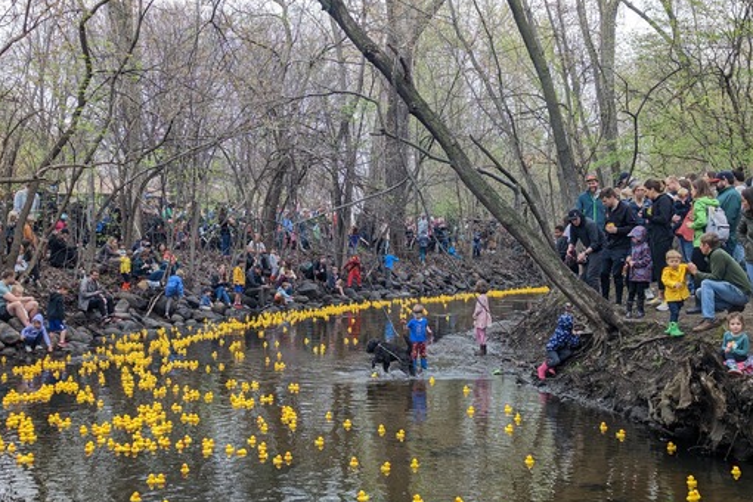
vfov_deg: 26.5
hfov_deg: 38.9
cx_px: 372
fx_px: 1067
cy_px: 285
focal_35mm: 51
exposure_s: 1/174
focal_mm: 6.81
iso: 40
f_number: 1.85
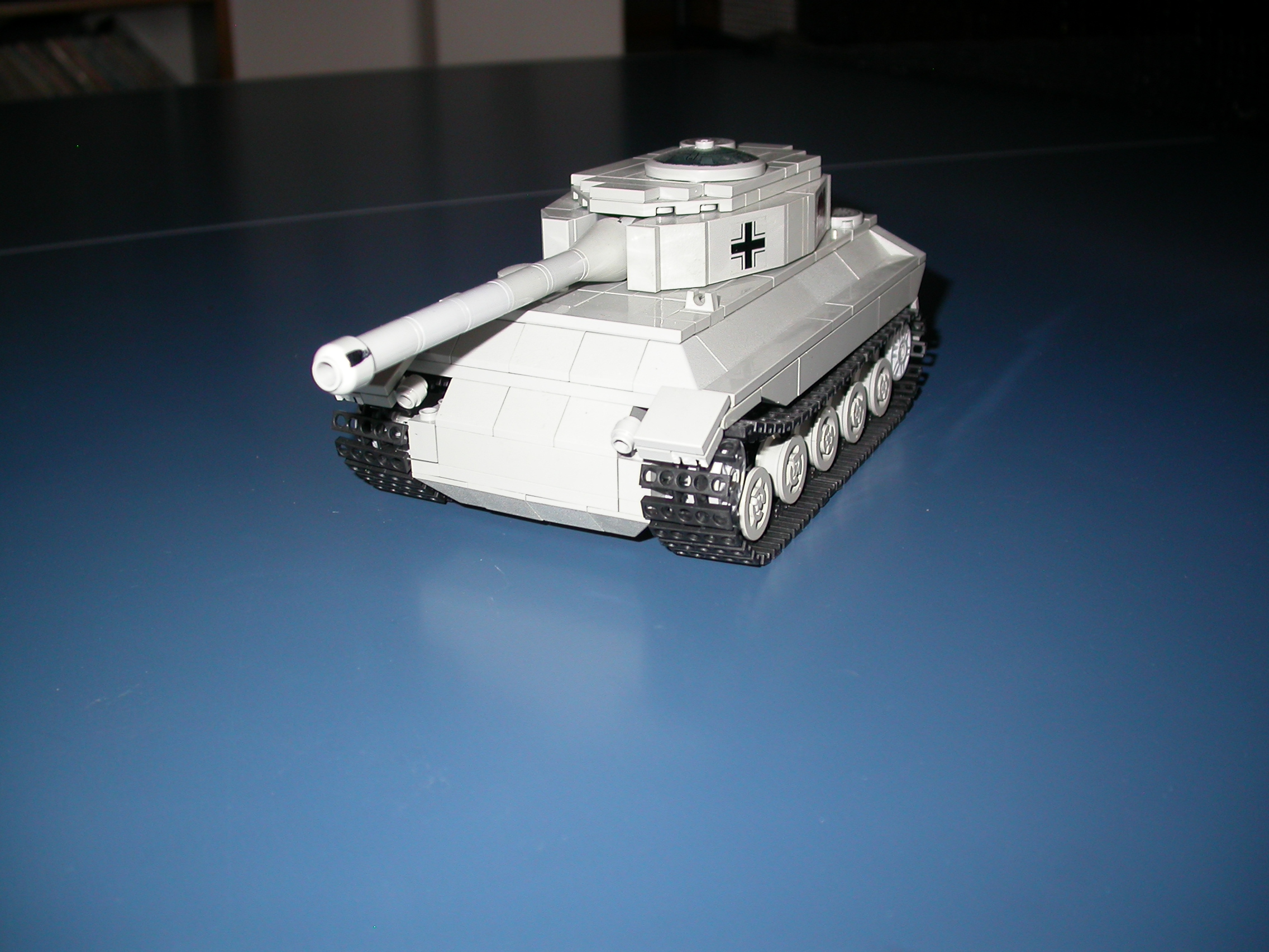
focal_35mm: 38
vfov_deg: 37.7
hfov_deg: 49.0
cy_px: 476
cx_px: 634
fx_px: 1393
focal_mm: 7.85
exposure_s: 1/60
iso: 100
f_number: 2.6
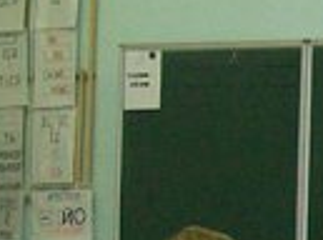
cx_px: 551
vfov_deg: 8.6
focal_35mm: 168
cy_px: 329
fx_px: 1563
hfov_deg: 11.1
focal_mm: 6
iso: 140
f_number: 2.7
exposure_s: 1/64
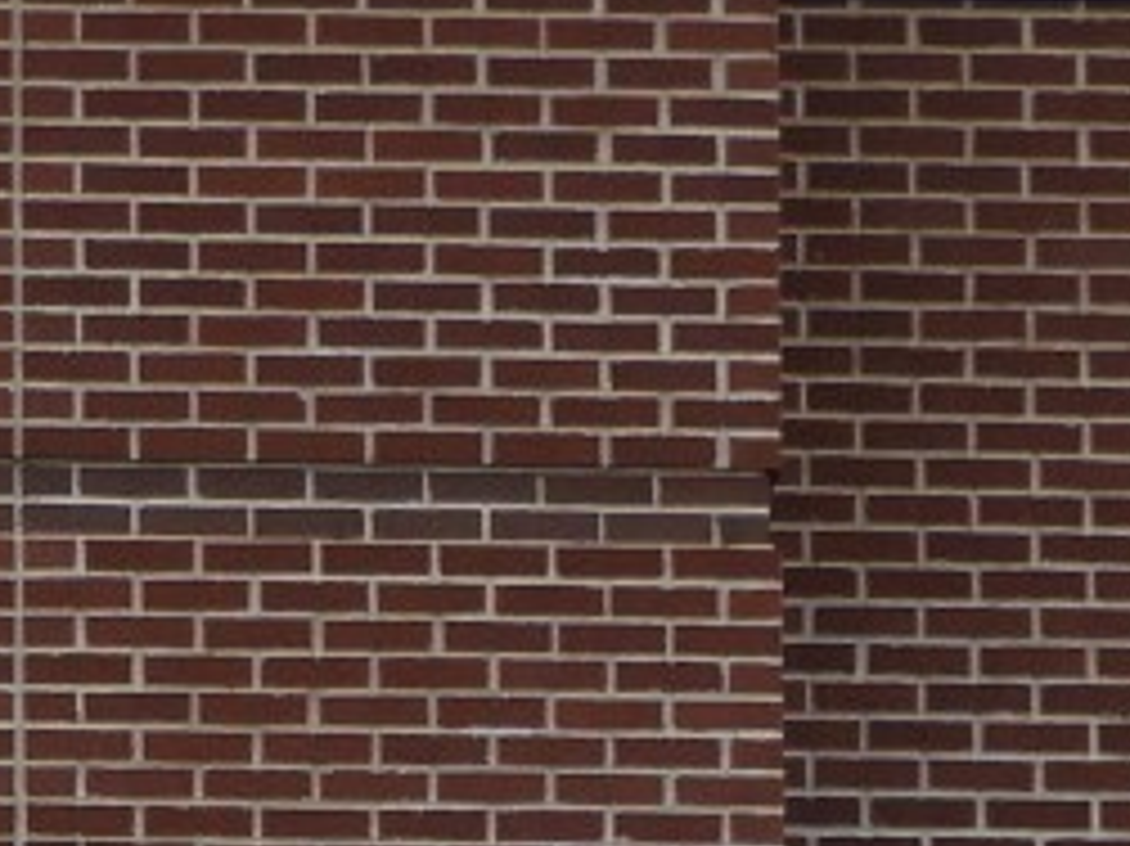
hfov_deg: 3.3
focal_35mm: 602
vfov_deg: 2.4
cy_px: 2259
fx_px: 19642
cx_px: -207
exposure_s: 1/400
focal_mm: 18.8
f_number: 4.8
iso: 100
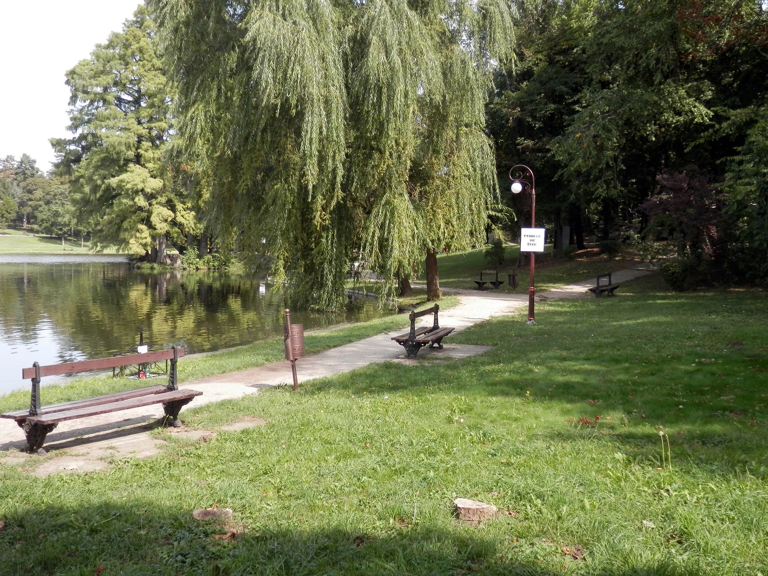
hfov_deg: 50.1
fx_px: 821
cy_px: 288
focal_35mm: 37
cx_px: 384
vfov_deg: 38.7
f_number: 3.6
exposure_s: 1/250
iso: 80
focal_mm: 6.6
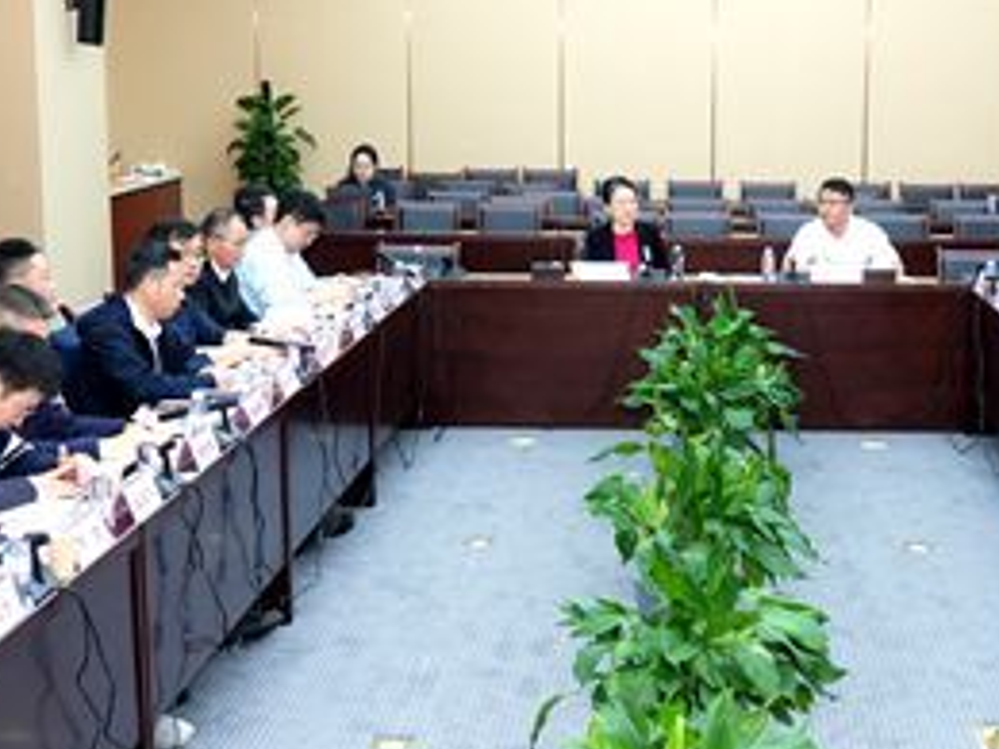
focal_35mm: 71
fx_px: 2049
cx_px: 676
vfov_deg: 20.7
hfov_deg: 27.2
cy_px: 451
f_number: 4.5
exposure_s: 1/160
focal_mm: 24
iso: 800
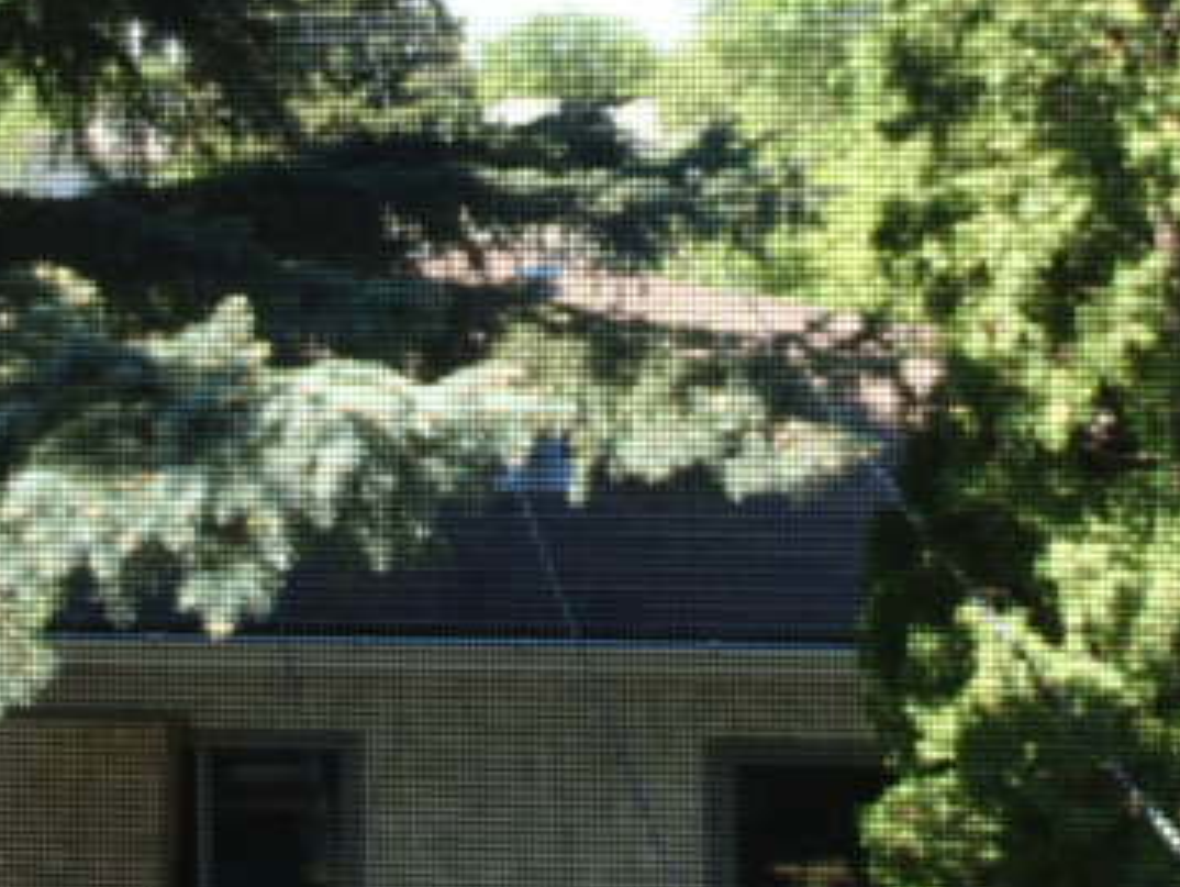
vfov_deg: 28.4
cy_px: 148
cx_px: 616
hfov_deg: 38.2
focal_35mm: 50
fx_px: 1706
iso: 100
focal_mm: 5
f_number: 3.9
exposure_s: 1/125
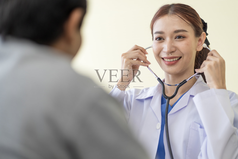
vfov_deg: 16.1
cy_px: 80
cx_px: 119
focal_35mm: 85
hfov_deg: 23.9
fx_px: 562
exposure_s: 1/320
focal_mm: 85
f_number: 1.8
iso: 125
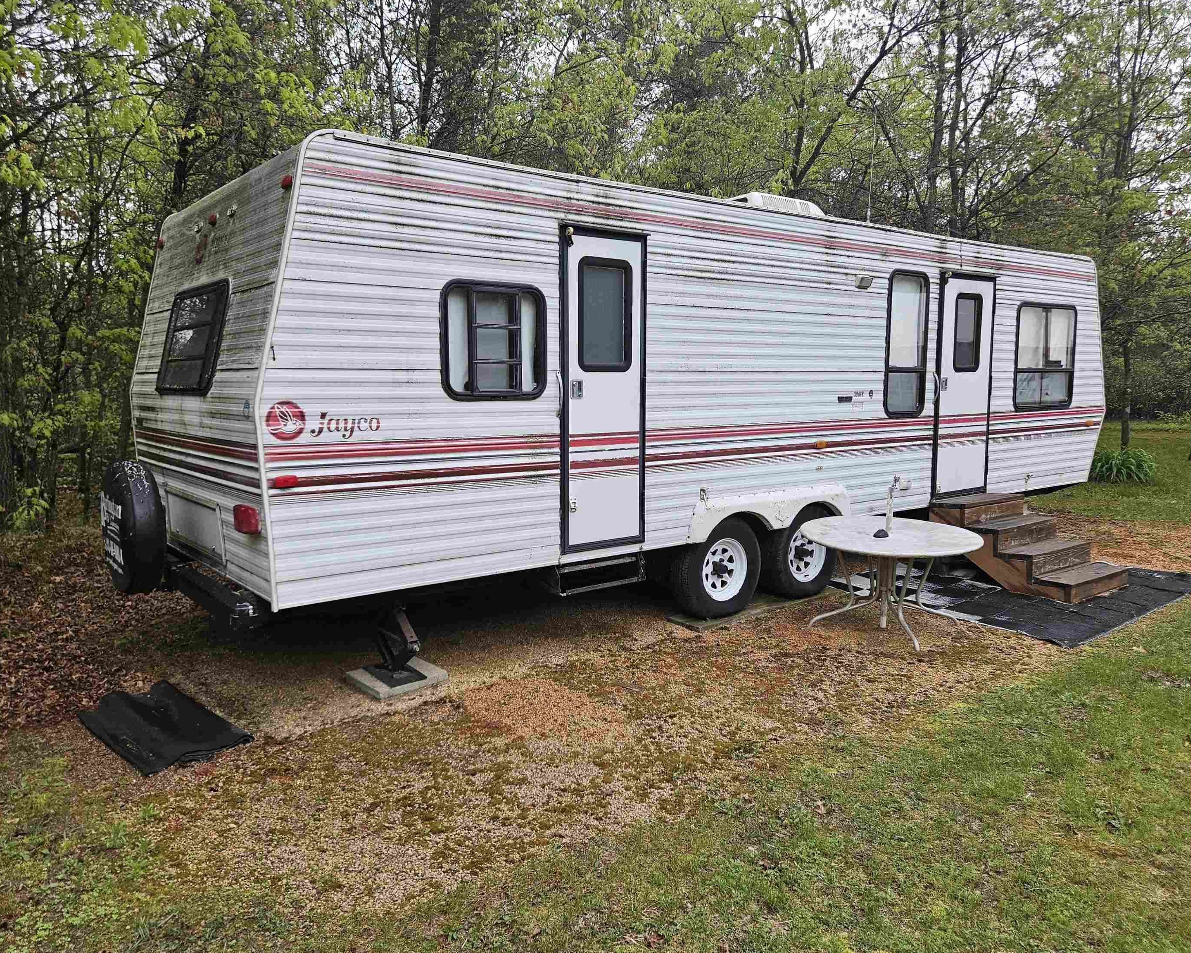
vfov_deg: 56.8
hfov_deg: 68.1
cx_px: 568
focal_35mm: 25
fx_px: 881
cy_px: 472
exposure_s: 1/232
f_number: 1.8
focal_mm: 5.4
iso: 40
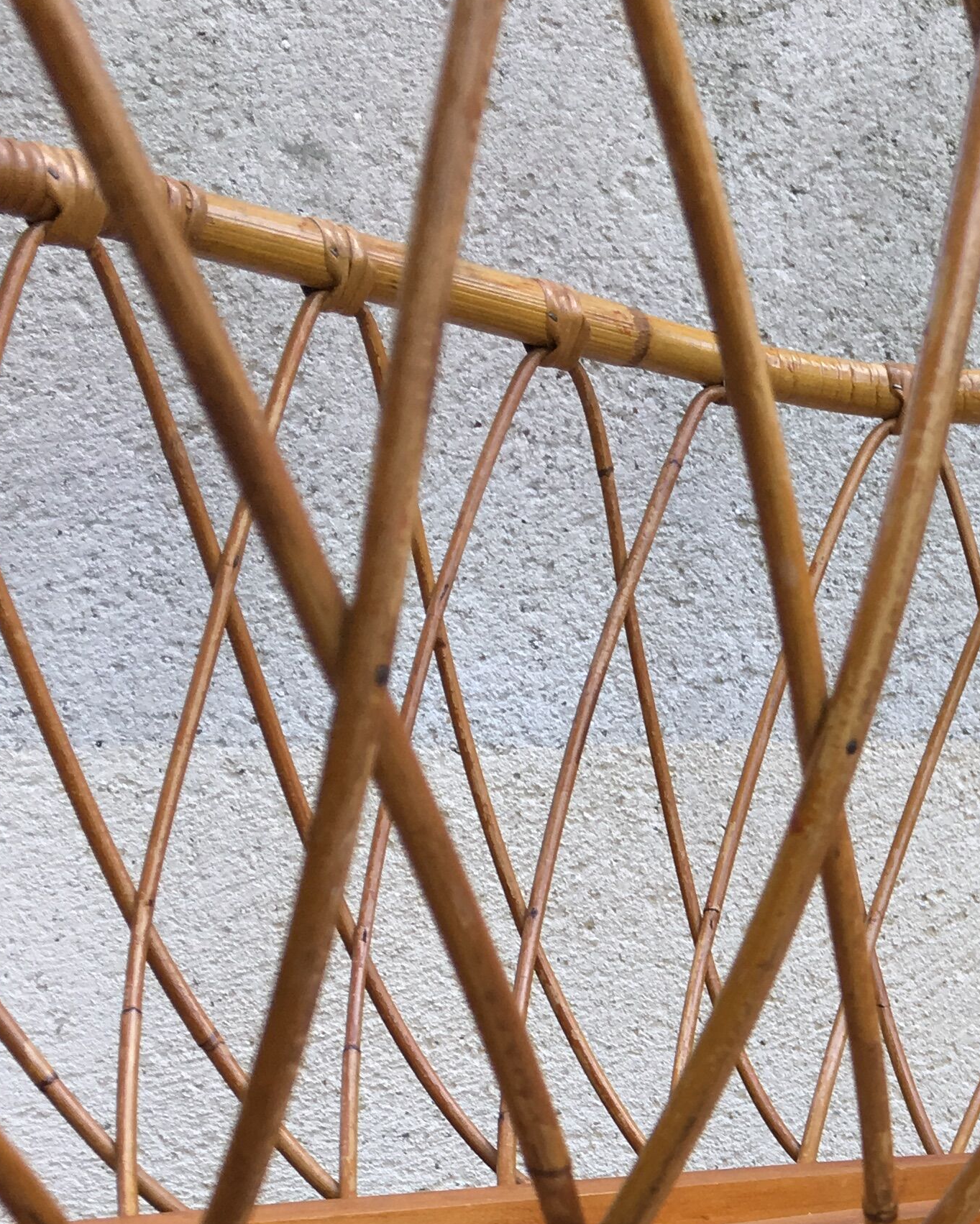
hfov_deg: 21.6
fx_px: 2428
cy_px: 1383
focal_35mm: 67
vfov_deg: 25.9
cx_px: 1077
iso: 25
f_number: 2.2
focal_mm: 4.15
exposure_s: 1/100
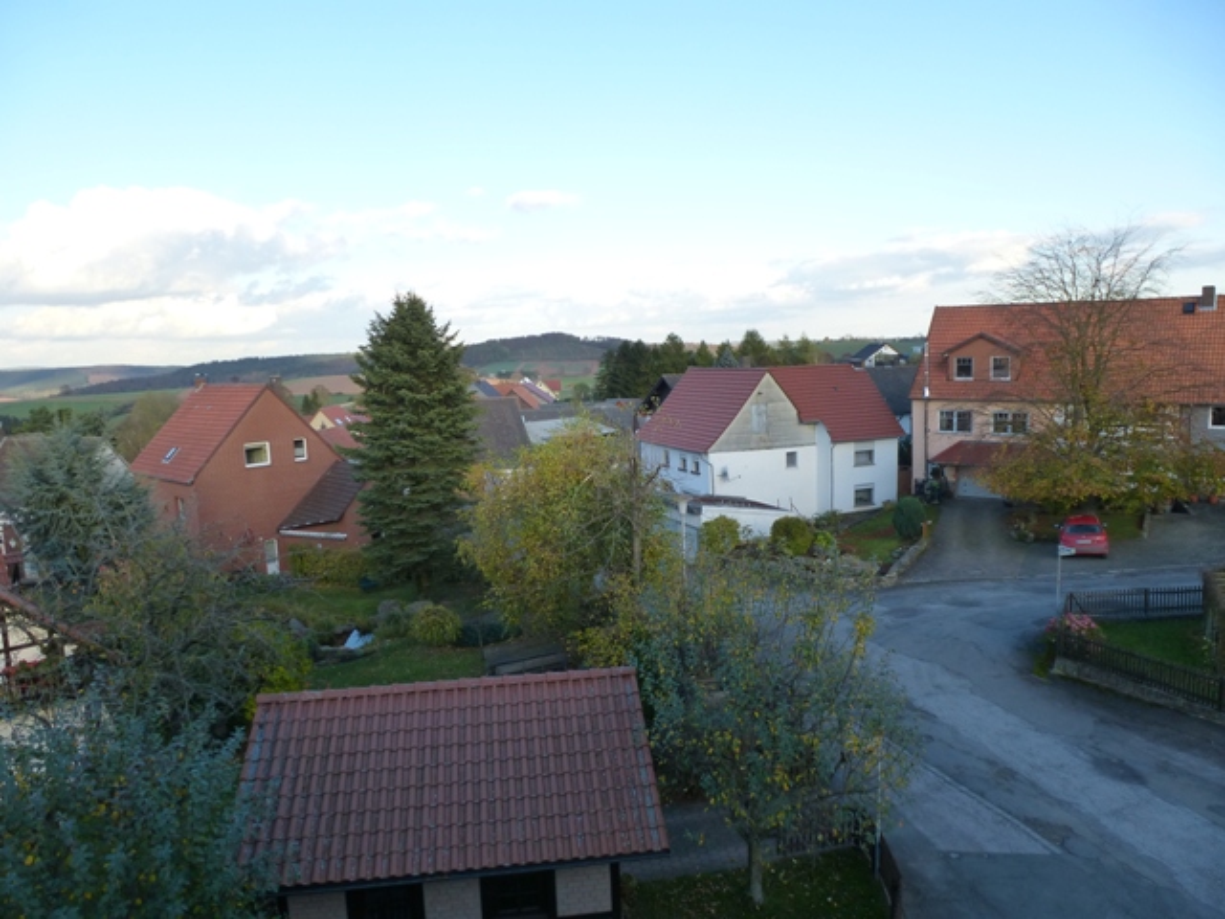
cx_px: 612
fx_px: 849
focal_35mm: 24
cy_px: 460
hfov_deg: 71.6
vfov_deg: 56.8
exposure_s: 1/200
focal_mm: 4.3
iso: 160
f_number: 4
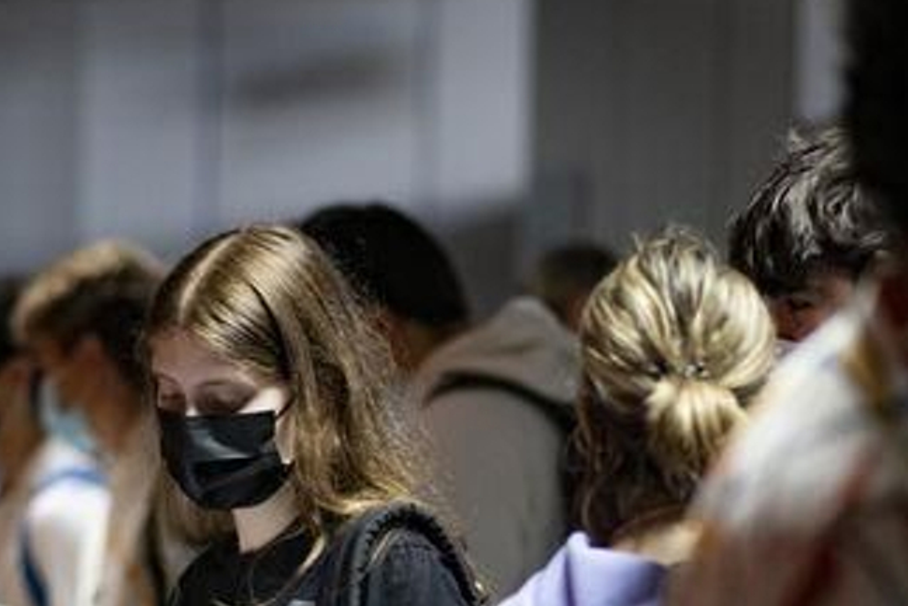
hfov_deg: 9.8
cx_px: 344
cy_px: 550
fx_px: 5299
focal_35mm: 210
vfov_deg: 6.5
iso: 2500
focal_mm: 85
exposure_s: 1/125
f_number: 2
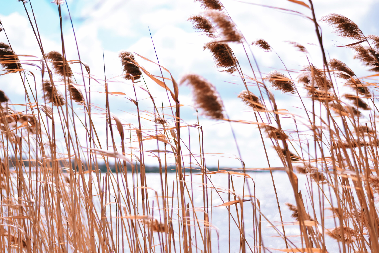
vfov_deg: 18.2
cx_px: 190
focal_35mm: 75
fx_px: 790
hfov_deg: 27.0
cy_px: 126
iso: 100
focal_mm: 50
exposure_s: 1/4000
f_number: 1.8
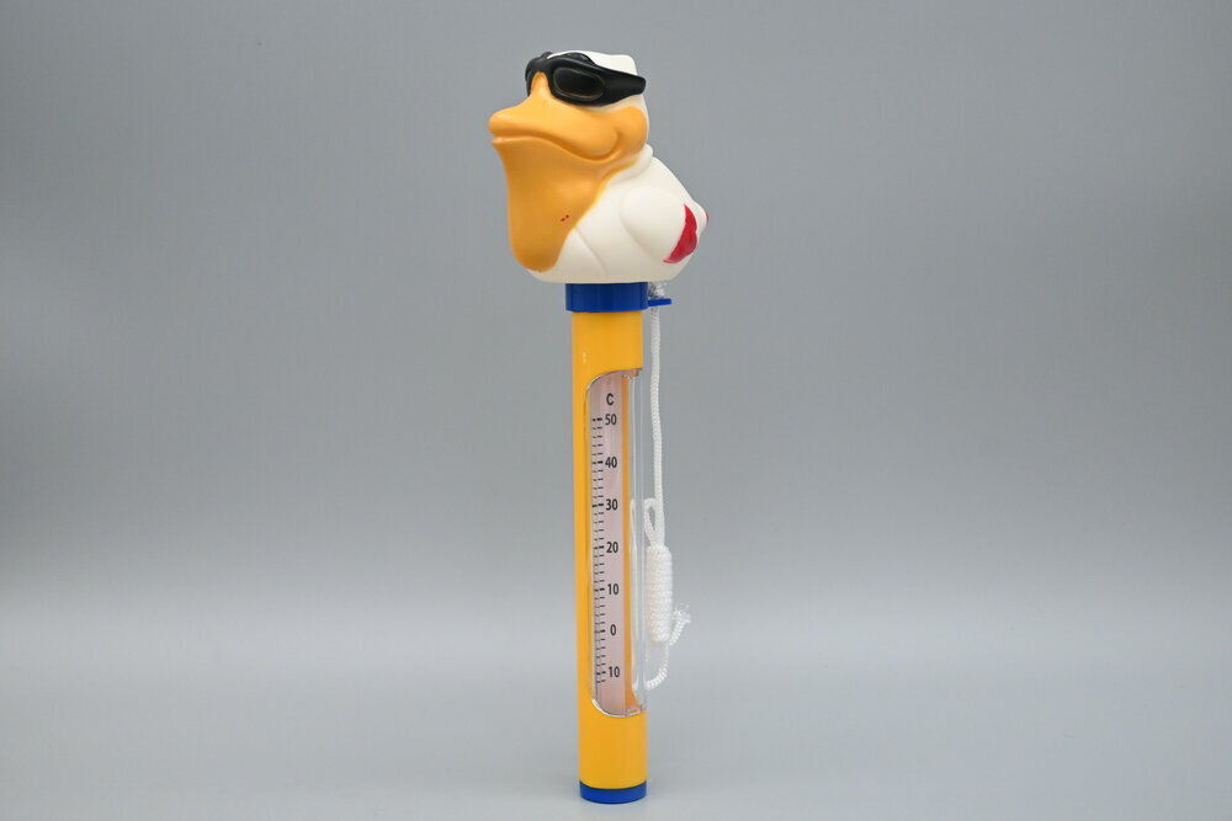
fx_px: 1745
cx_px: 616
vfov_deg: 26.5
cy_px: 410
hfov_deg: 38.9
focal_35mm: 51
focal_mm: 34
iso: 1000
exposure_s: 1/125
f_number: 5
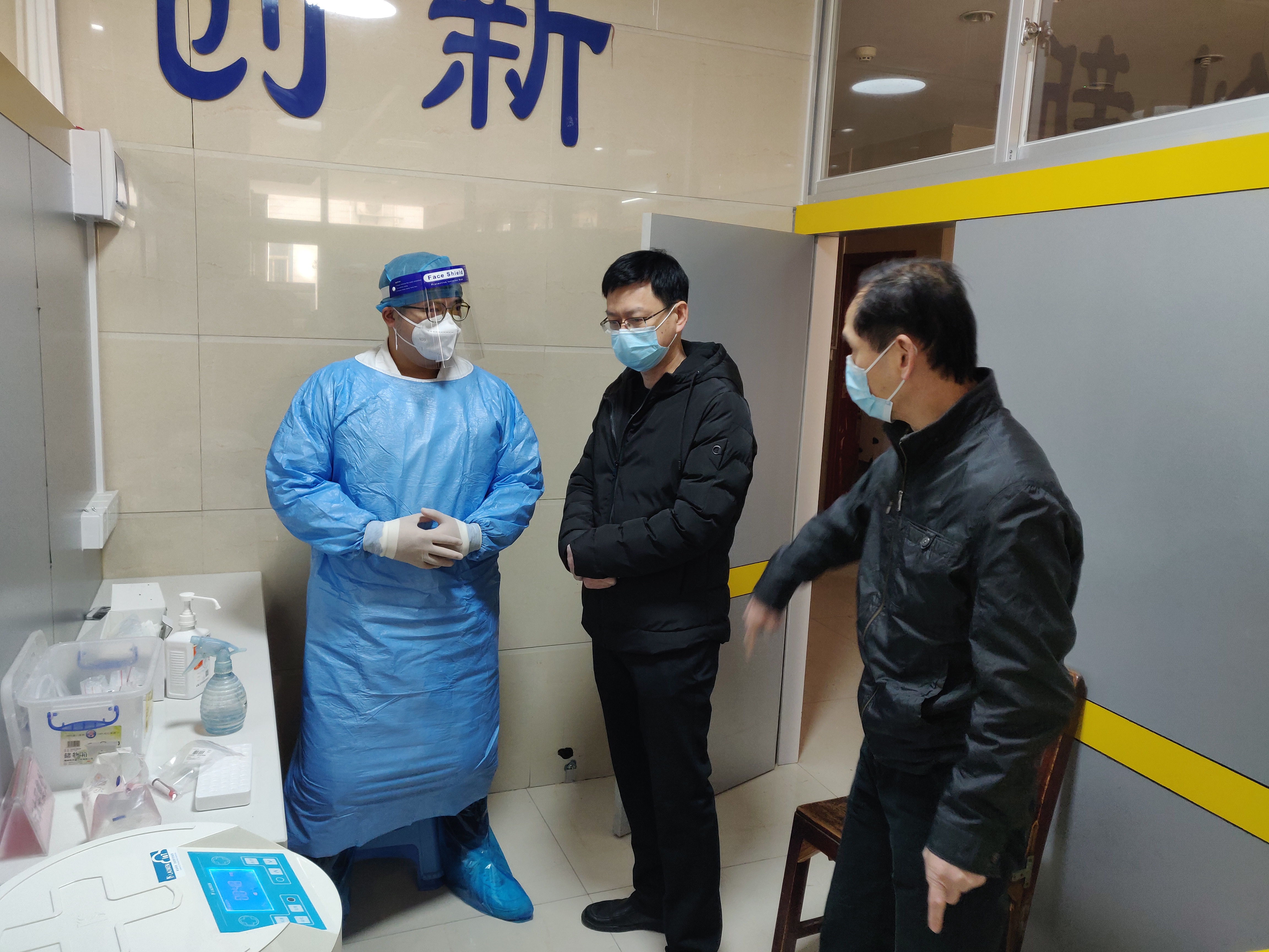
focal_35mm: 25
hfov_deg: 69.4
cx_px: 634
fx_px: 916
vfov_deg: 54.9
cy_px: 476
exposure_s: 1/33
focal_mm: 4.25
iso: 320
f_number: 1.7
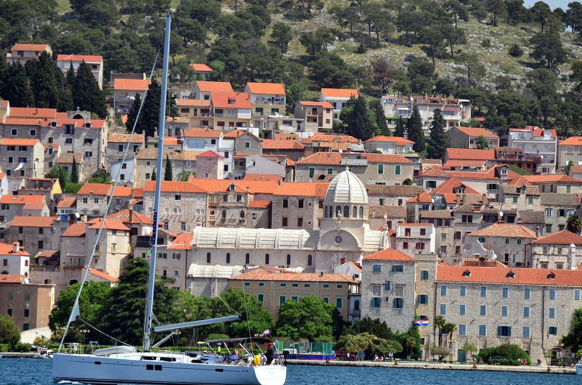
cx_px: 292
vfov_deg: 4.1
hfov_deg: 6.1
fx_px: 5419
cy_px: 191
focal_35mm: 336
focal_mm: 220
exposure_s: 1/8000
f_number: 5.3
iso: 1250
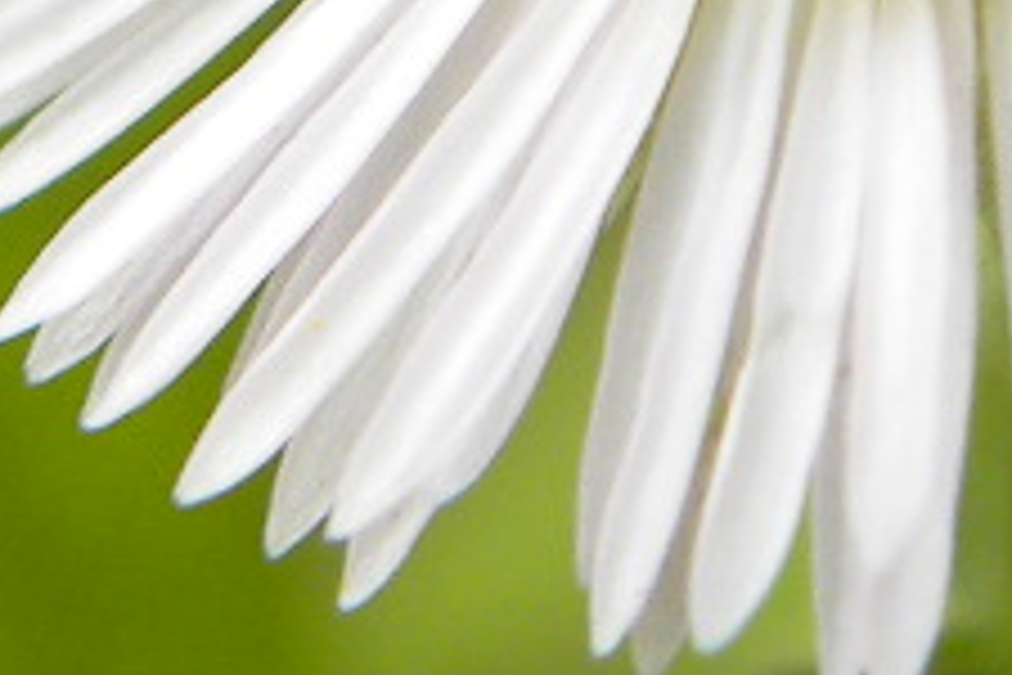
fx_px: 10794
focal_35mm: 384
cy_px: -274
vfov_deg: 3.6
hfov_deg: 5.4
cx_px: 616
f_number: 3.5
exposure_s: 1/110
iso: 71
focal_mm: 9.2
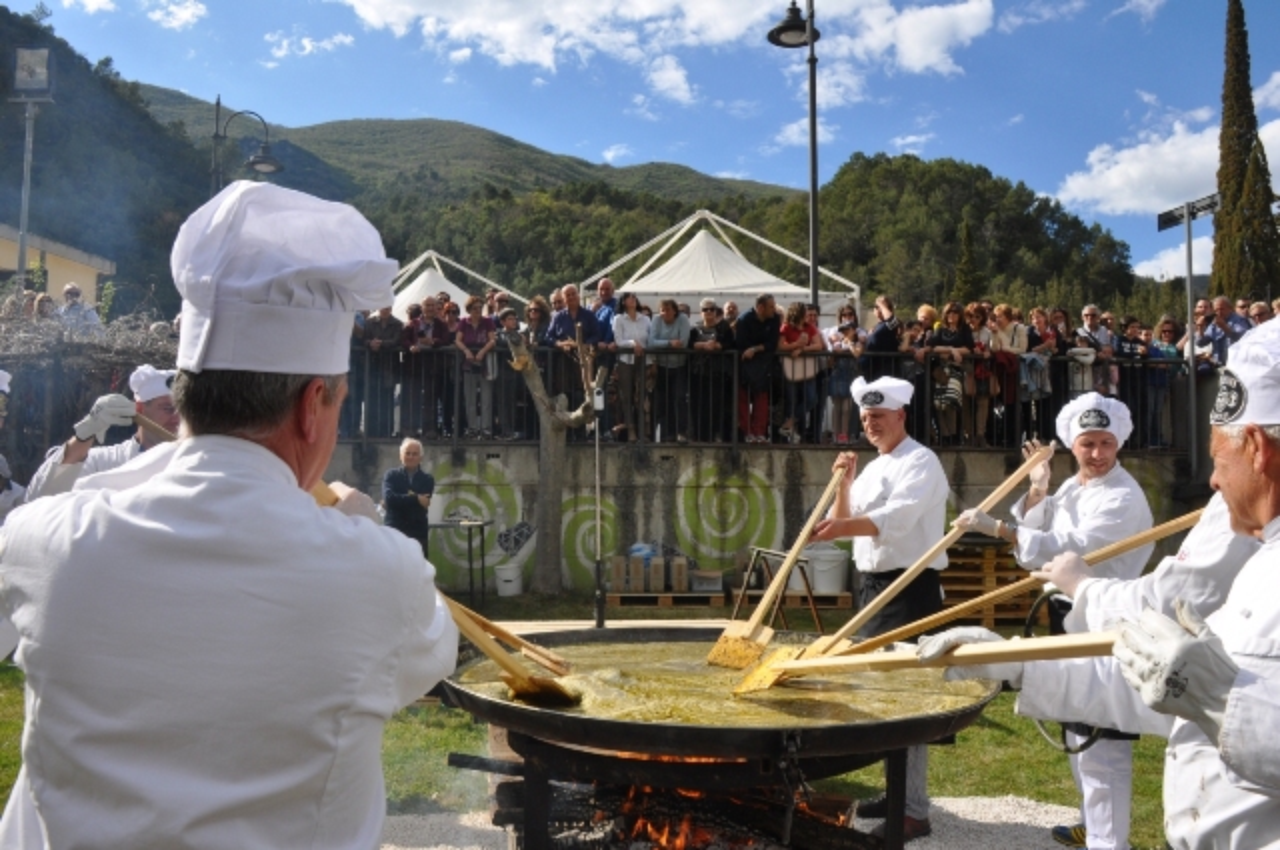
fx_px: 1065
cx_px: 640
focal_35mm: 30
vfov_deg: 43.5
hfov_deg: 62.0
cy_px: 425
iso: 200
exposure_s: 1/320
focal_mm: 20
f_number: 9
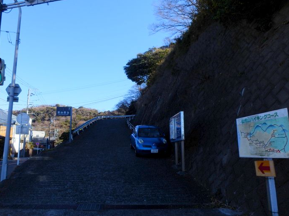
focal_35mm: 28
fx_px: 234
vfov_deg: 49.7
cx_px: 124
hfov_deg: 63.2
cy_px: 112
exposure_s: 1/800
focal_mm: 4.2
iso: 80
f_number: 3
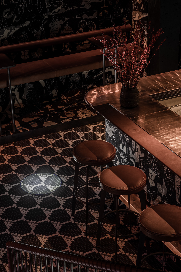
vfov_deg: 28.9
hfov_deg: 19.4
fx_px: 529
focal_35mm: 70
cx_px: 90
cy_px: 136
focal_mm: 70
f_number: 14
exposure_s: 1/6
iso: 160
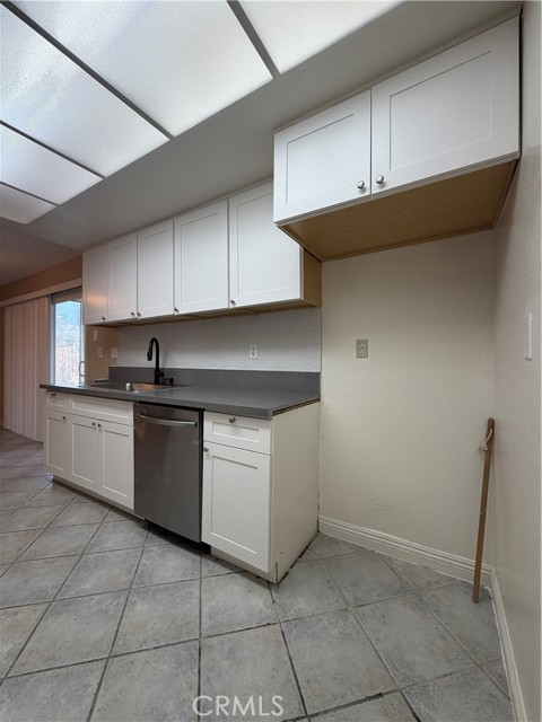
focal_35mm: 14
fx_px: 292
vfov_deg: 102.1
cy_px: 361
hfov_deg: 85.7
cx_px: 271
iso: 100
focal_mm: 2.22
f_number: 2.2
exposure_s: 1/120
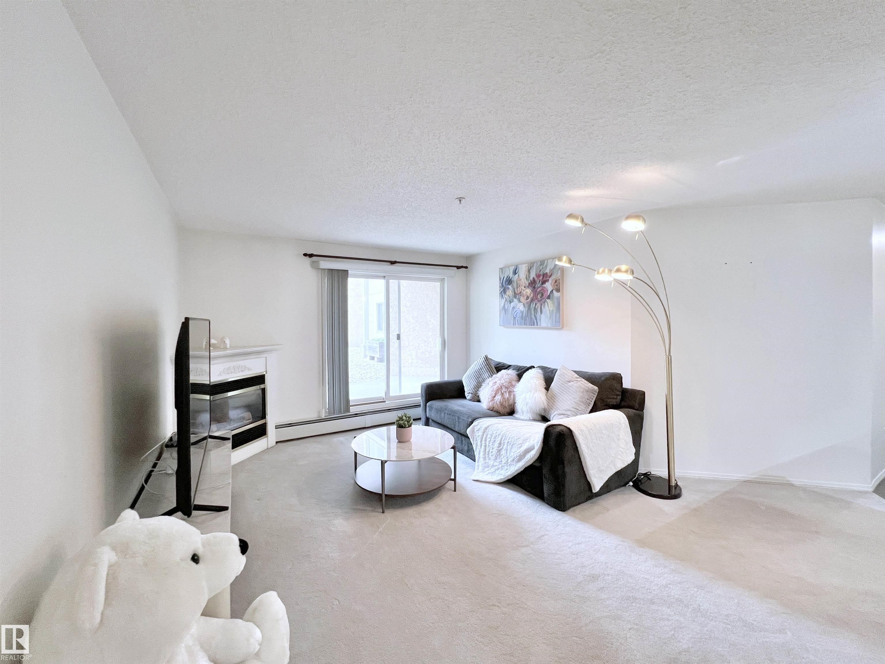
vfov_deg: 89.9
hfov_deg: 106.2
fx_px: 332
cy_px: 332
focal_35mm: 13
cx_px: 442
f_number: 1.8
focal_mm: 1.57
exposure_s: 1/120
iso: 200
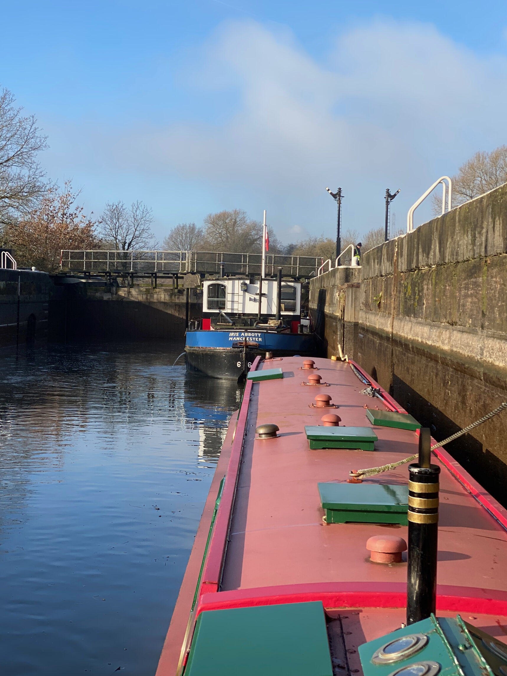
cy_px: 311
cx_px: 245
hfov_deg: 25.2
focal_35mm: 58
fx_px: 1133
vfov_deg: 33.2
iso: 20
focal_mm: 6
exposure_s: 1/799
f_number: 2
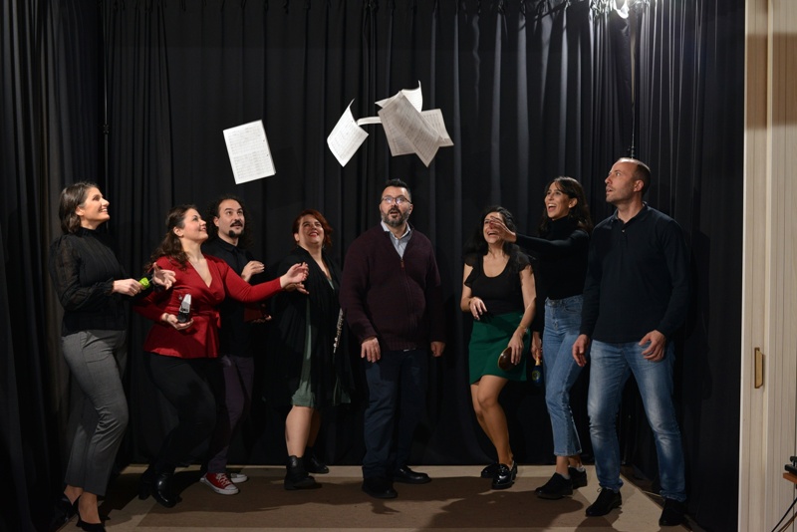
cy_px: 266
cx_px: 398
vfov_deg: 27.0
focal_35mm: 50
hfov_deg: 39.6
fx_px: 1107
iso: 1000
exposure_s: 1/125
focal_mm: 50
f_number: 7.1
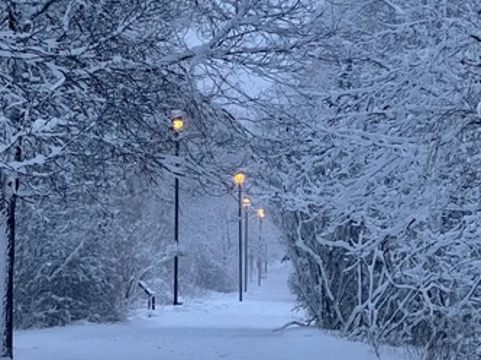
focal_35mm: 178
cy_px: 250
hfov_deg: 11.1
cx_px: 230
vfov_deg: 8.3
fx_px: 2473
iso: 200
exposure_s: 1/99
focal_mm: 9
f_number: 2.8
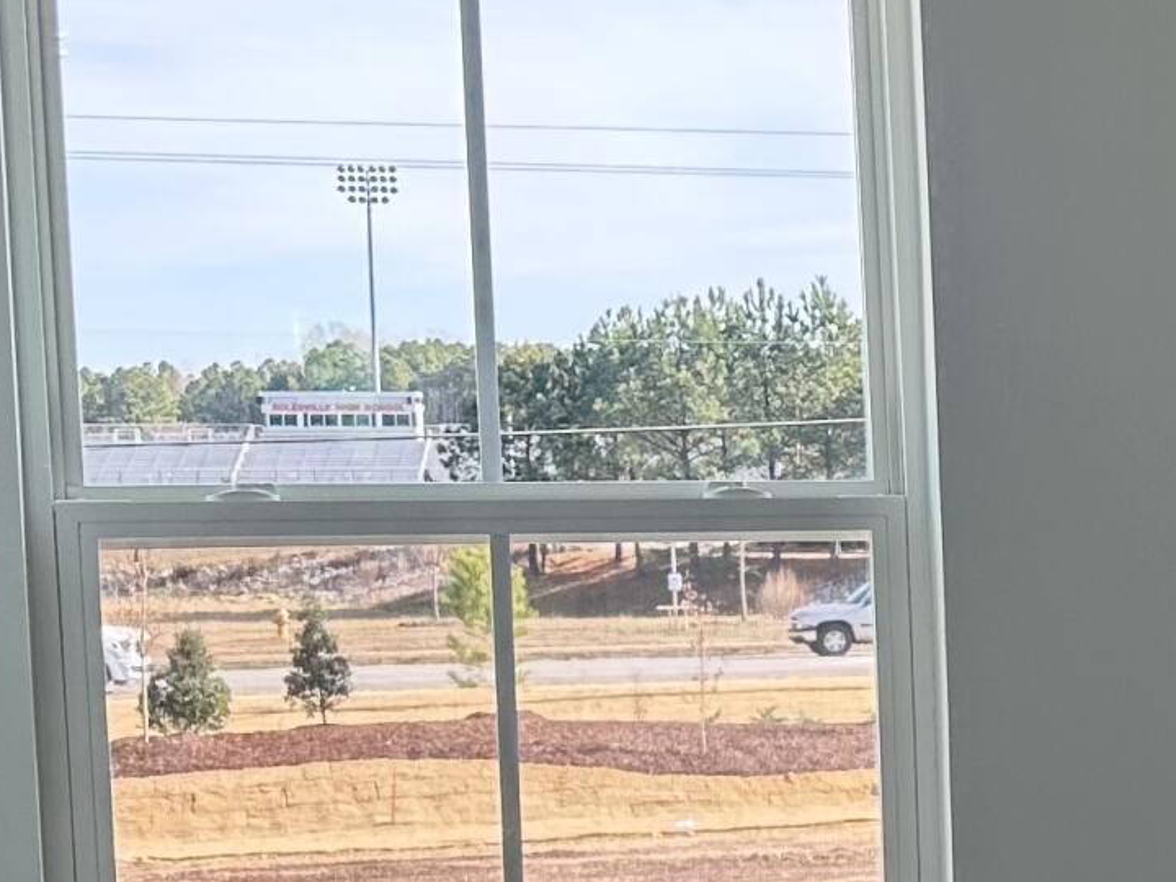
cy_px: 776
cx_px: 1749
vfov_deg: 14.7
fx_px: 3397
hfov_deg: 17.7
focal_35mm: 100
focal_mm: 6.86
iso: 80
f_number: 1.78
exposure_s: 1/361
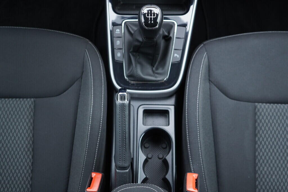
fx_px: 288
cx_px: 144
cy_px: 96
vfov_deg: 36.9
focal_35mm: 36
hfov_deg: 53.1
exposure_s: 1/40
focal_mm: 24
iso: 400
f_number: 2.8
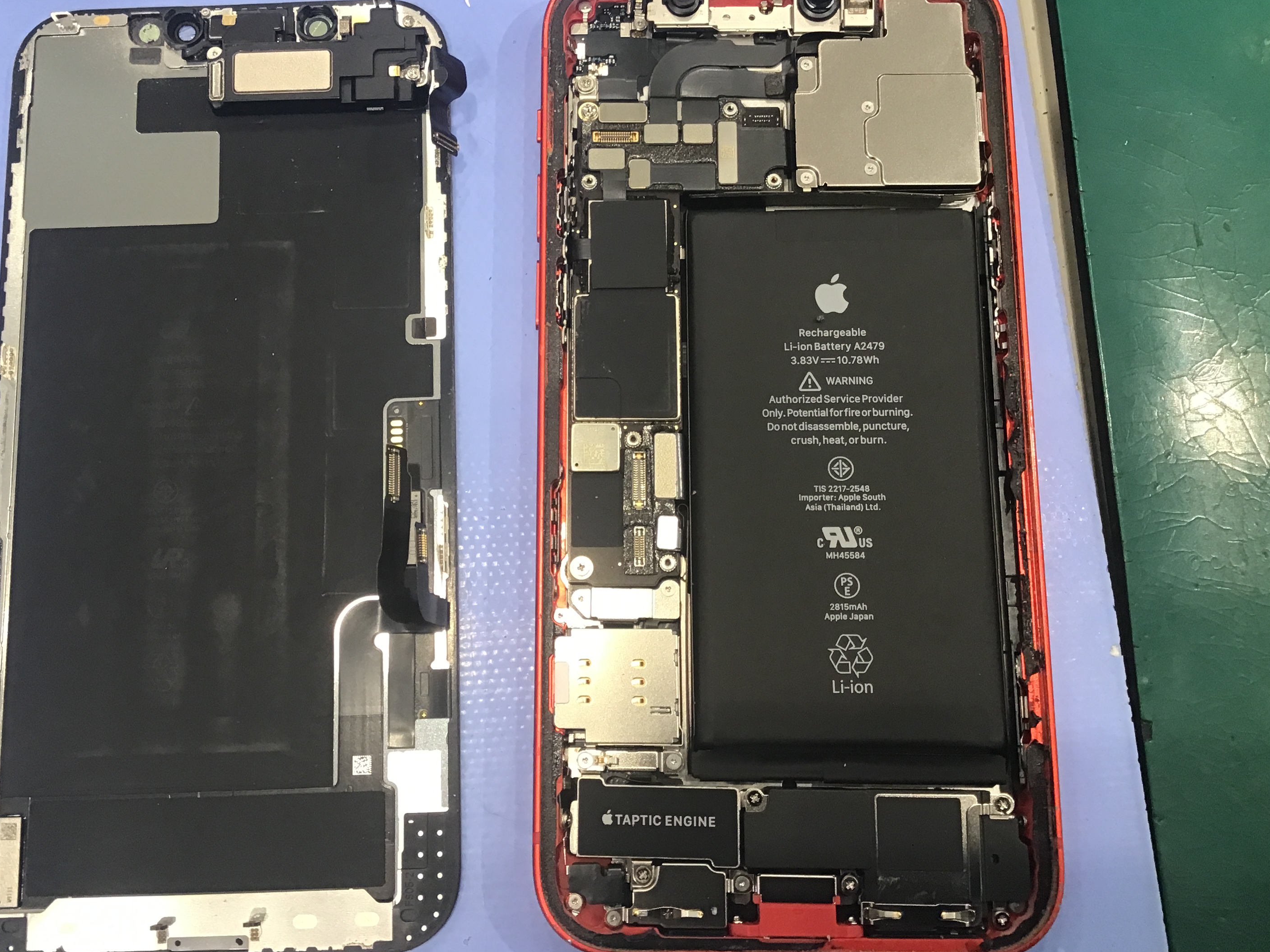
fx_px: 1321
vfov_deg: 39.6
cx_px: 560
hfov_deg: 51.2
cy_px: 432
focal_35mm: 36
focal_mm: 3.3
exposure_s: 1/30
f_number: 2.4
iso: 64
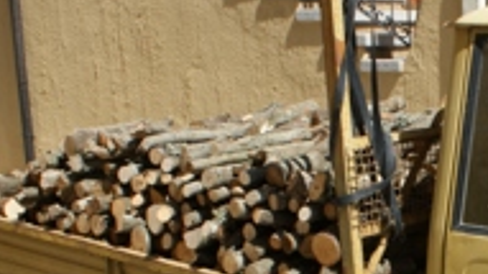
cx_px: 514
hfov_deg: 26.7
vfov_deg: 16.0
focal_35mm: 74
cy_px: 273
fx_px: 957
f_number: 10
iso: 100
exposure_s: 1/160
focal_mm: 18
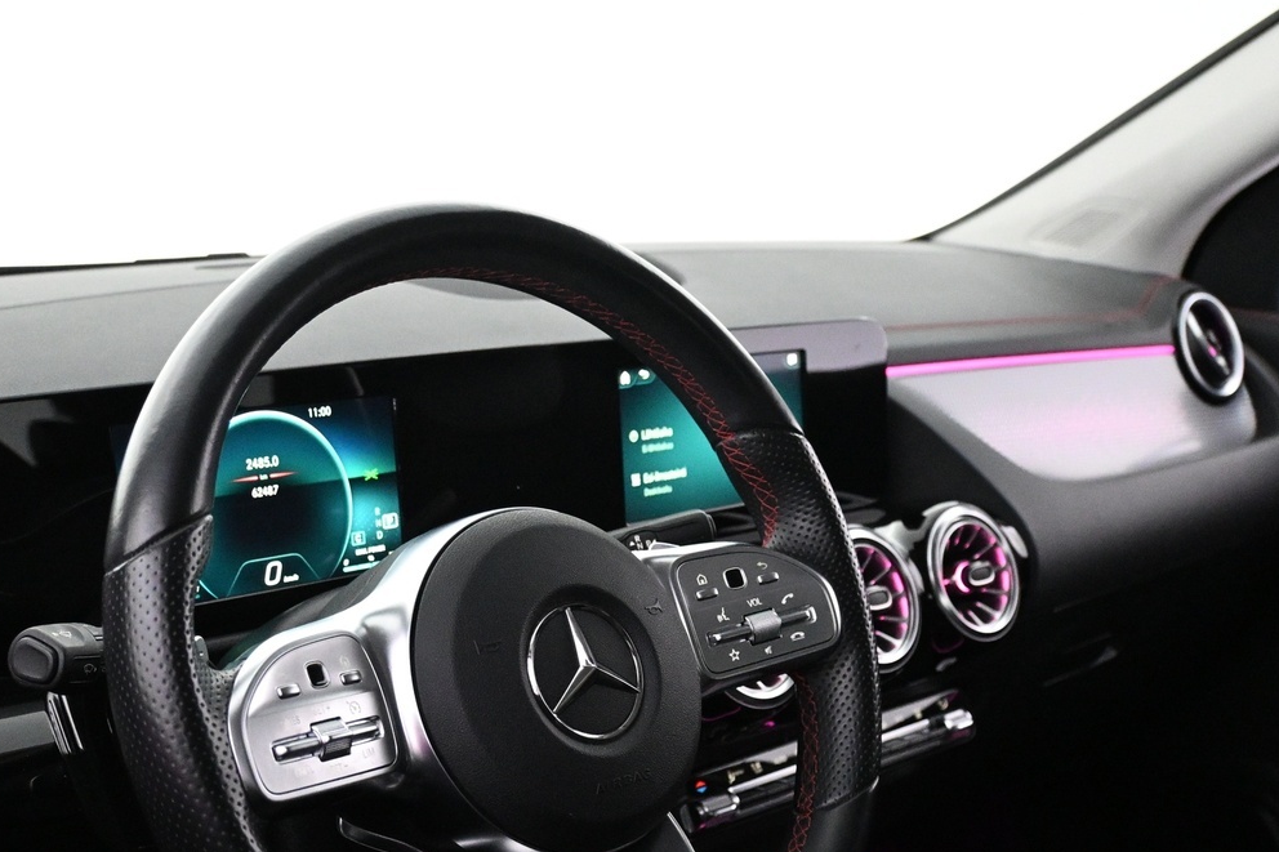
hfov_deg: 40.2
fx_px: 1740
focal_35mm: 49
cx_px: 532
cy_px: 678
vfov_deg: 27.0
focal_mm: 20
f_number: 3.8
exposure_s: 1/60
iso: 4000
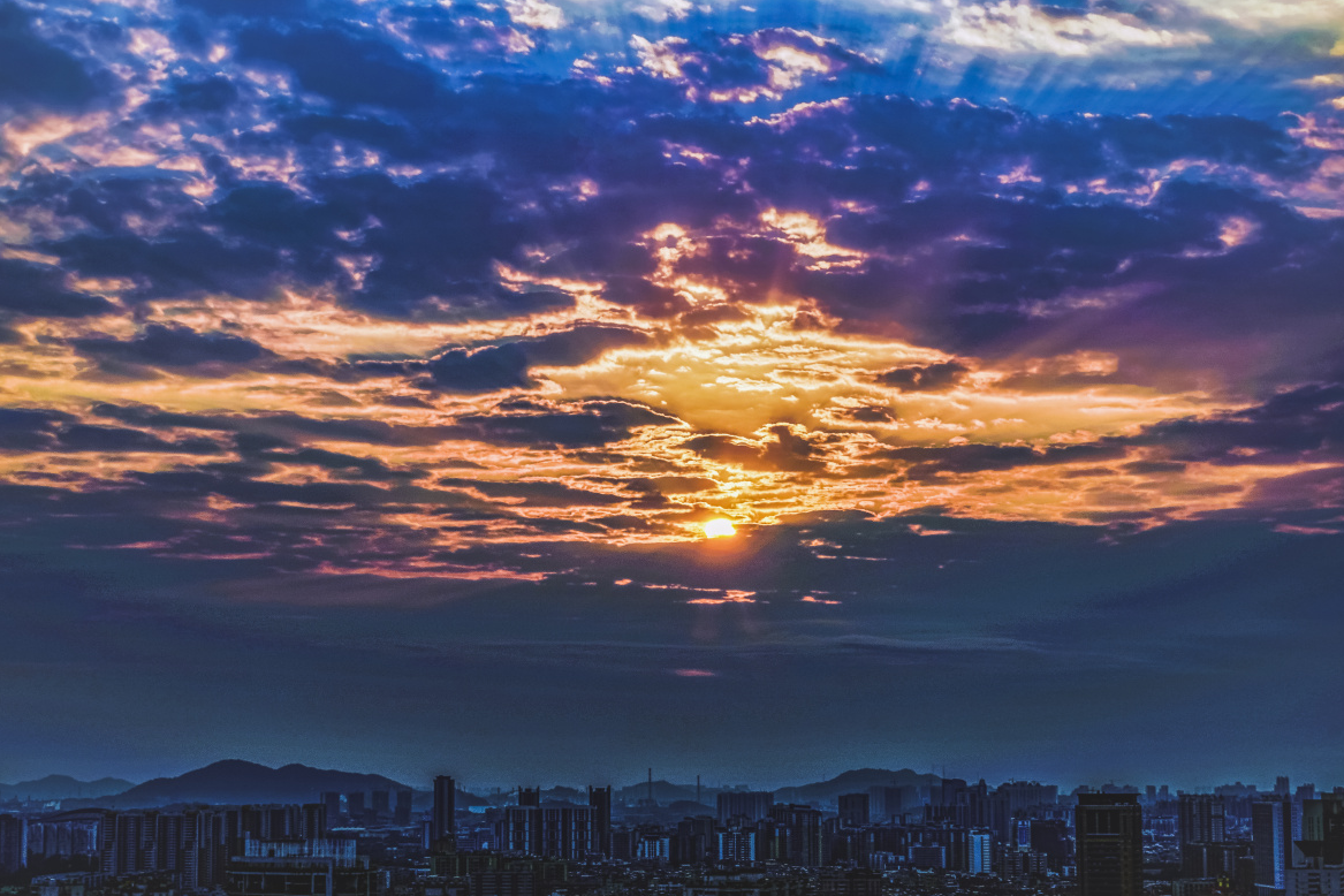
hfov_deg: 28.1
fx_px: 2688
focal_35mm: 72
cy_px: 446
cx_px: 659
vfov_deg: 18.9
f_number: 9
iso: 100
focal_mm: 70
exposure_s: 1/160
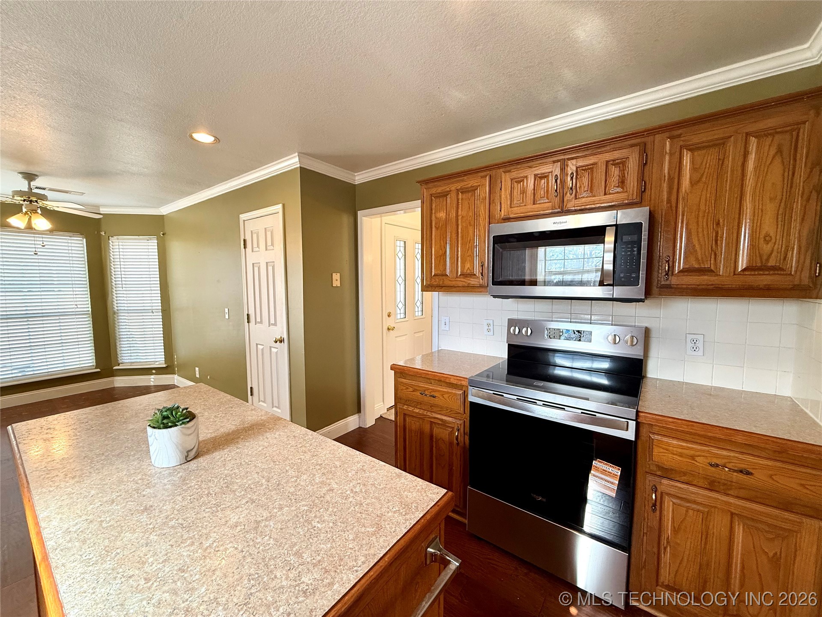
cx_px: 411
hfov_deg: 102.1
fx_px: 332
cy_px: 308
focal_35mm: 14
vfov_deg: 85.7
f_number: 2.2
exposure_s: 1/120
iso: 160
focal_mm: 2.22
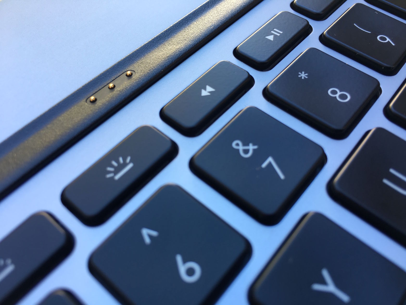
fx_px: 340
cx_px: 203
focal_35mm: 29
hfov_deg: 61.7
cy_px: 152
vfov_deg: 48.2
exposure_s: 1/60
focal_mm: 4.15
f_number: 2.2
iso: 25
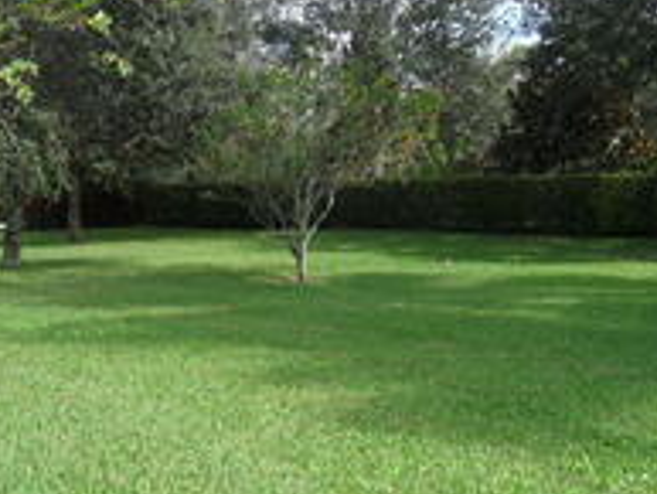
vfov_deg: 25.1
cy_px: 351
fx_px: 1102
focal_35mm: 58
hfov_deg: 32.9
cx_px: 211
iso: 80
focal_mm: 5
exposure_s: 1/350
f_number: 3.4
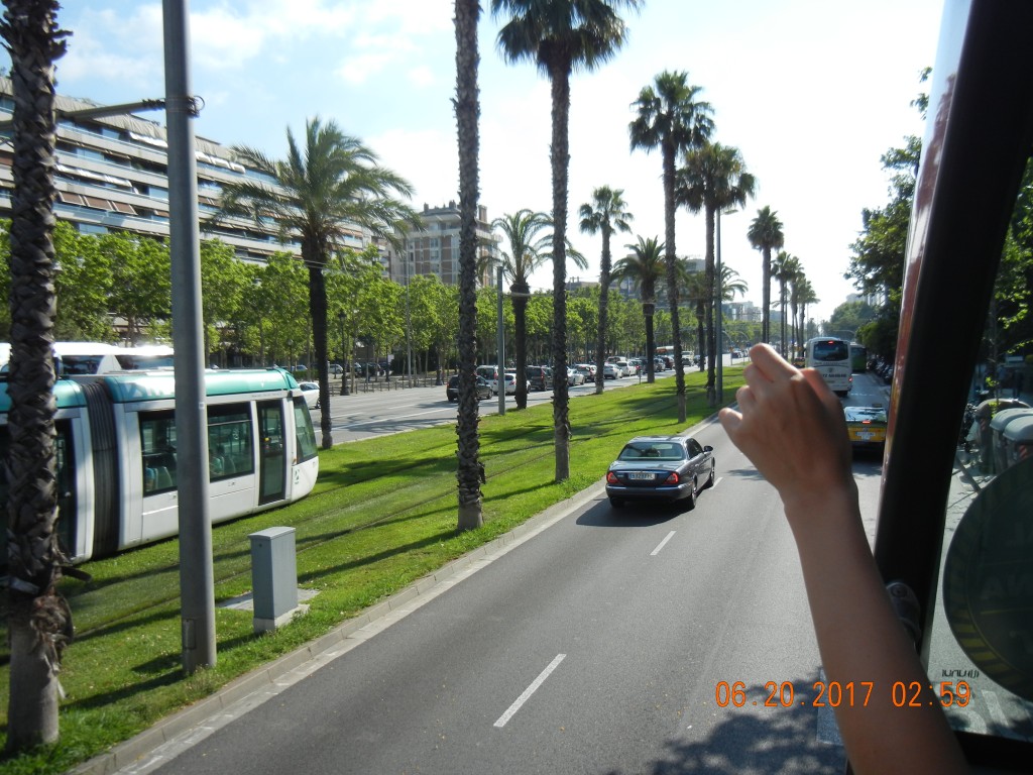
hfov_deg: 60.0
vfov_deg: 46.8
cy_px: 388
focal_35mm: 30
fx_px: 895
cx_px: 516
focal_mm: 5.4
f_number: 7
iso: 160
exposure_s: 1/319
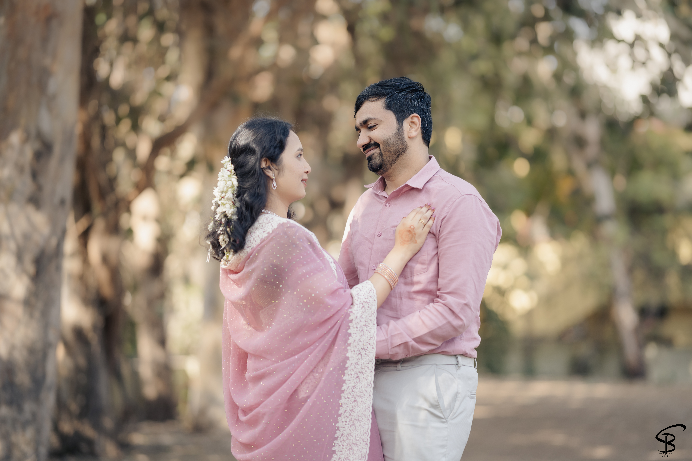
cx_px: 346
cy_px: 230
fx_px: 1634
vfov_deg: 16.1
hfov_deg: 23.9
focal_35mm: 85
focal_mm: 85
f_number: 1.4
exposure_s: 1/500
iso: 100
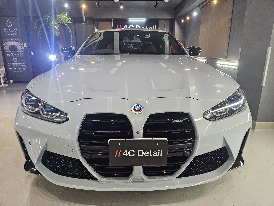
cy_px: 103
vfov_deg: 58.9
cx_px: 137
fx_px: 182
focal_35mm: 23
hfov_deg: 73.9
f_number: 1.7
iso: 400
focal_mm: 6.3
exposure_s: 1/100
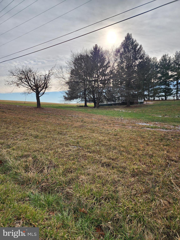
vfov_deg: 73.9
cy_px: 120
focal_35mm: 23
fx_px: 159
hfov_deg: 58.9
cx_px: 90
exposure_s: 1/1173
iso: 12
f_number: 1.8
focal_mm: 6.4
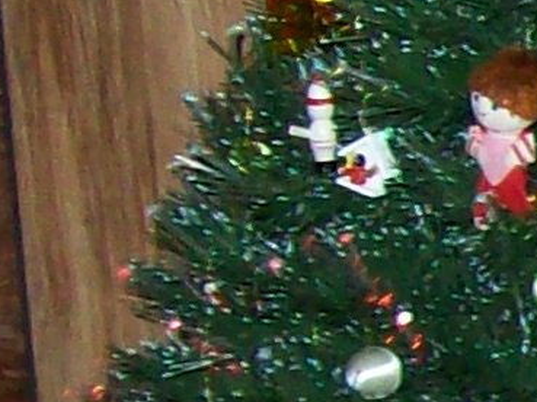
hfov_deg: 6.3
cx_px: 1816
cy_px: 491
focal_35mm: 278
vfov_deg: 5.3
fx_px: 4308
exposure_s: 1/64
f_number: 2.7
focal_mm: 6
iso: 200
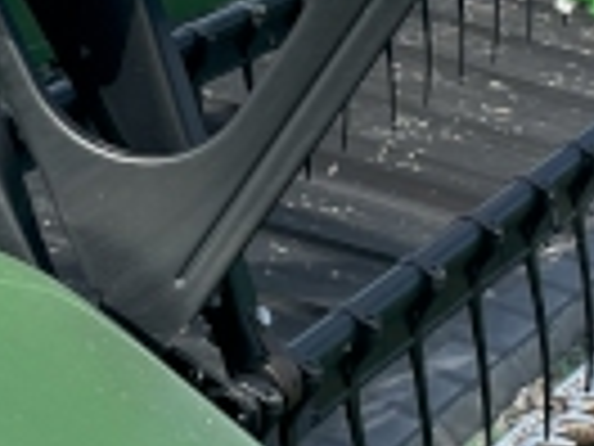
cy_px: 162
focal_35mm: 158
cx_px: 94
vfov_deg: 9.4
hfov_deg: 12.4
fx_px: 2711
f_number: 1.6
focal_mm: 4.2
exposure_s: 1/1887
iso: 32
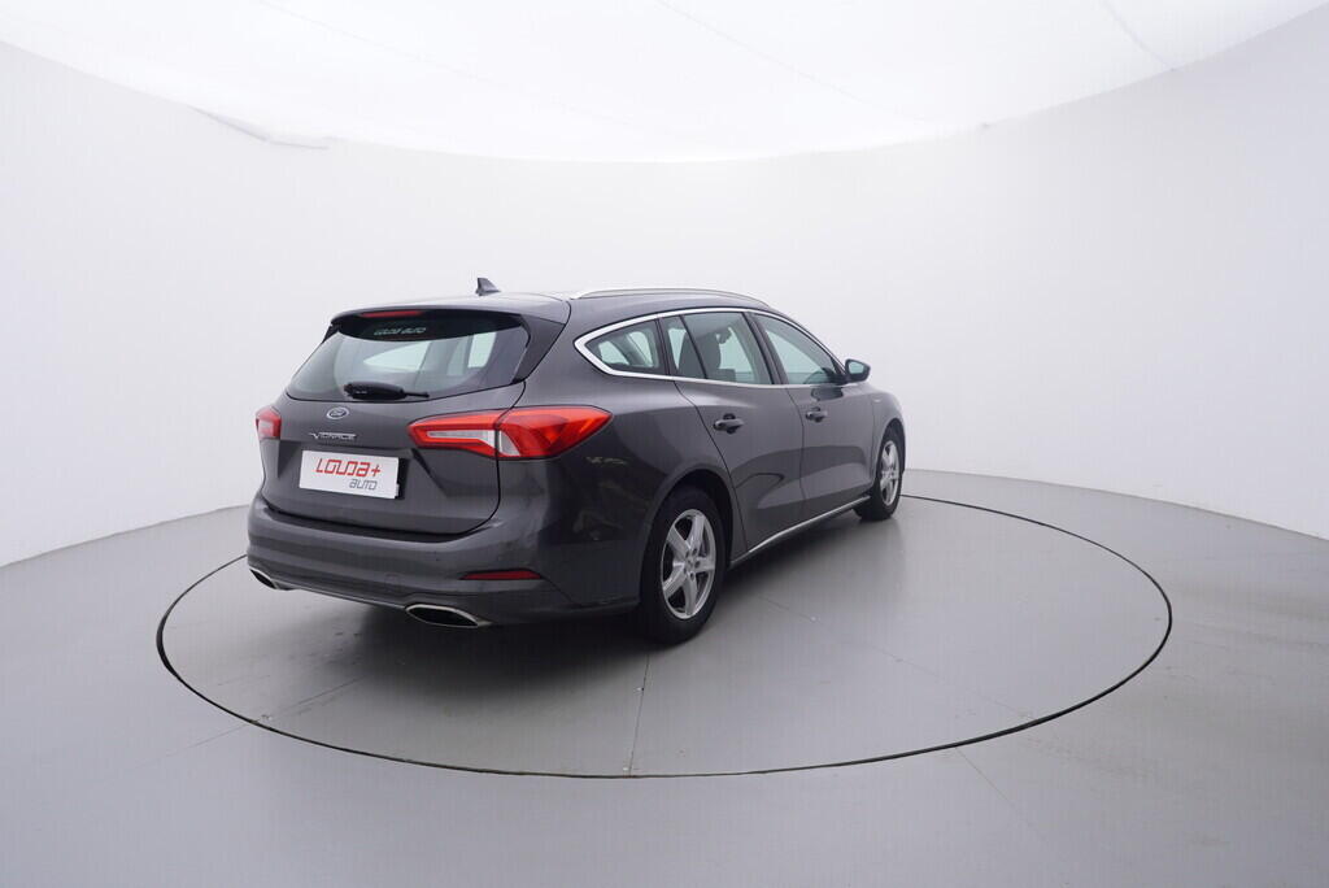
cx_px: 664
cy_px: 444
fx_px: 831
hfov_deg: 77.3
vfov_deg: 56.2
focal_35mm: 22
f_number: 5
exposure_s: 1/80
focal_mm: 15
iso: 200
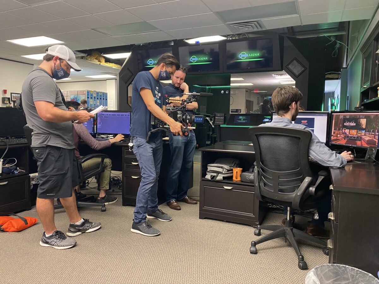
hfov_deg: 67.3
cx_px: 190
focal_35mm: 26
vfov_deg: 53.1
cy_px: 142
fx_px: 285
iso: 320
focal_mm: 4.25
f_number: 1.8
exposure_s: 1/60
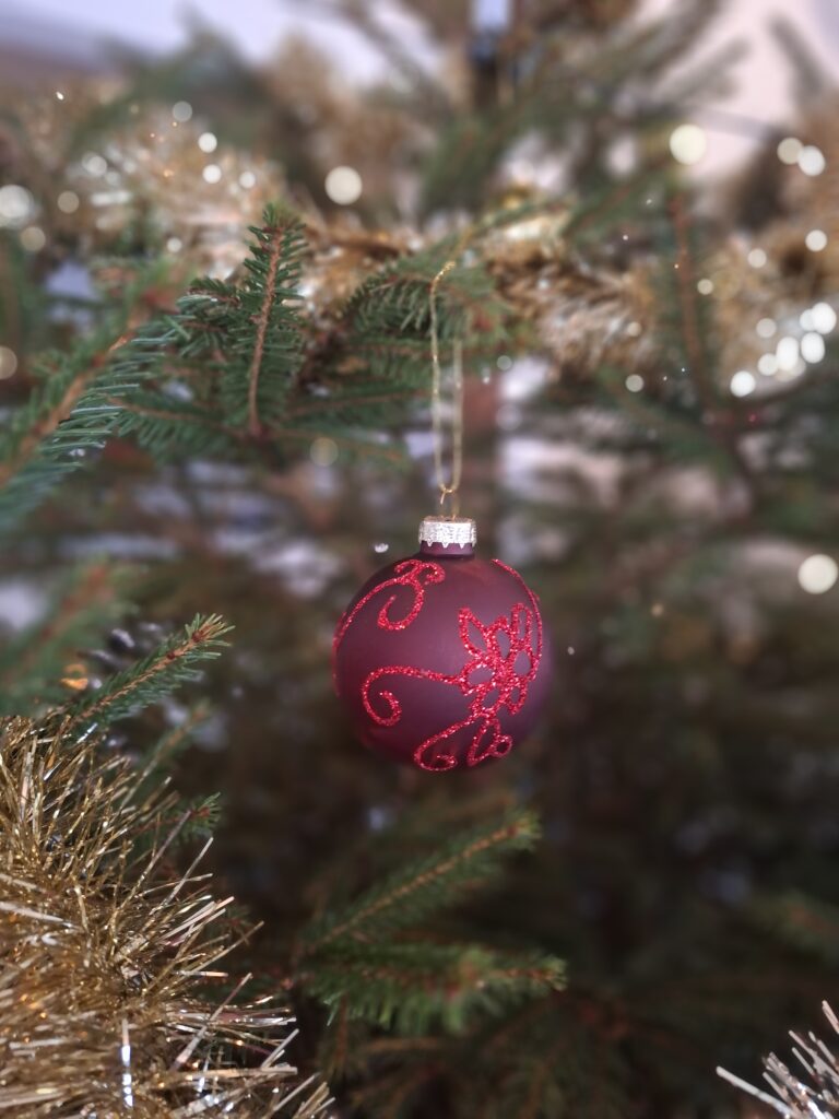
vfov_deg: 73.9
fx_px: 743
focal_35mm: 23
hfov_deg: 58.9
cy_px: 560
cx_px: 420
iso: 400
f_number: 1.8
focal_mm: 5.54
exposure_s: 1/33
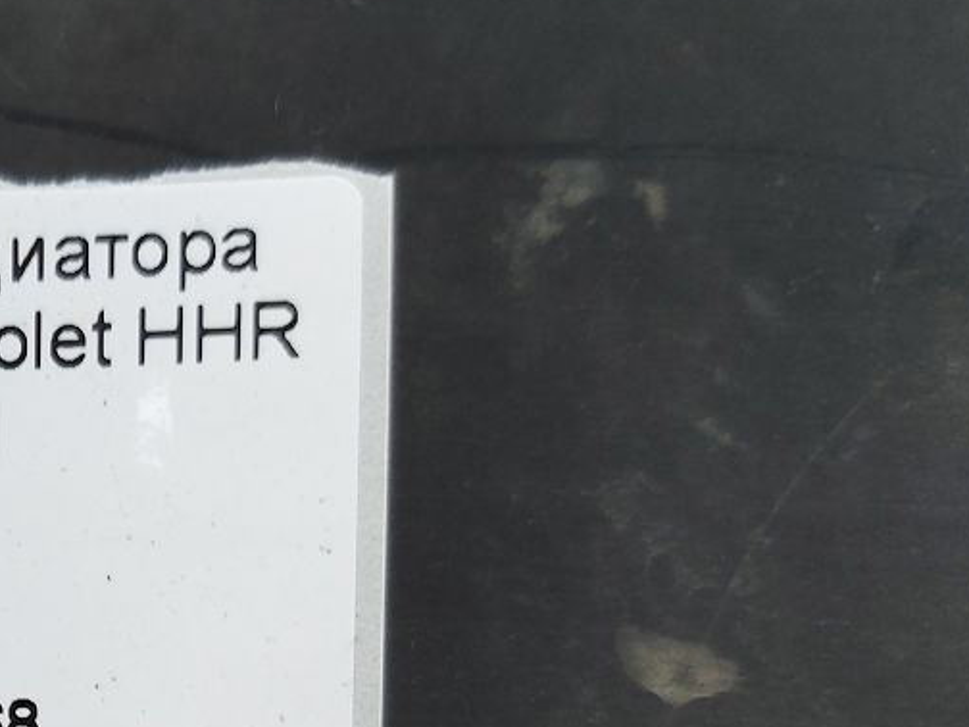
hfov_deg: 26.2
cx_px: -193
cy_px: 817
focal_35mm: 66
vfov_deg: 21.1
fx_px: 1848
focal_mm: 5.23
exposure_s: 1/50
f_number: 1.8
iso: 64
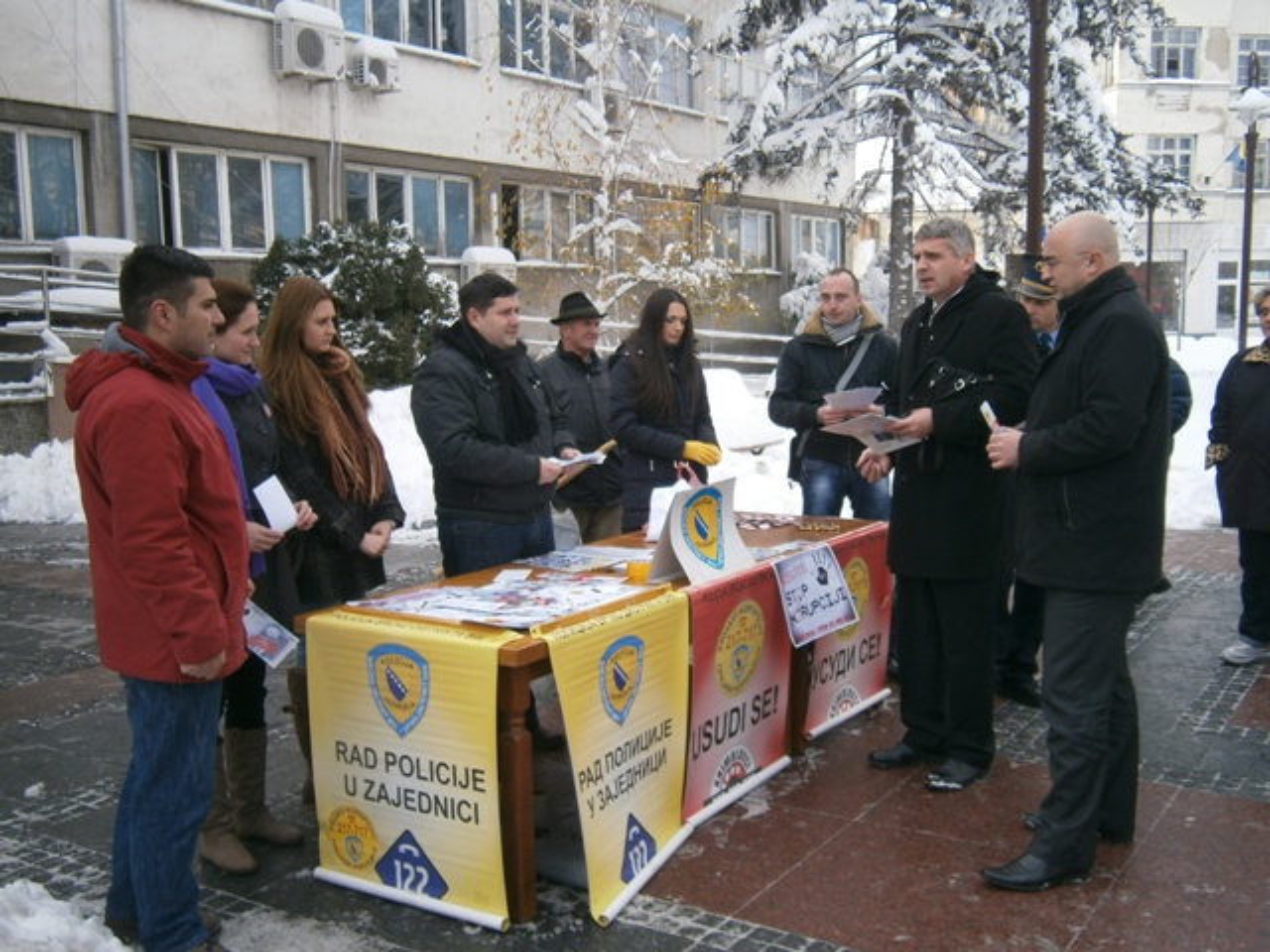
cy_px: 476
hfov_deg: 51.4
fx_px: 1321
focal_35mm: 36
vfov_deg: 39.7
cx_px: 635
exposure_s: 1/400
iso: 80
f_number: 3.1
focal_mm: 6.4
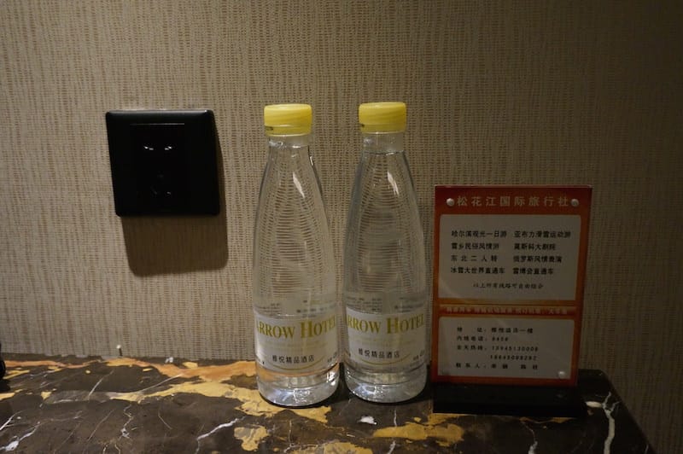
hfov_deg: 55.1
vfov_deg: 38.3
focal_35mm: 34
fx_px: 654
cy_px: 227
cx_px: 342
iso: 3200
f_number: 4
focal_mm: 23
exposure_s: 1/100
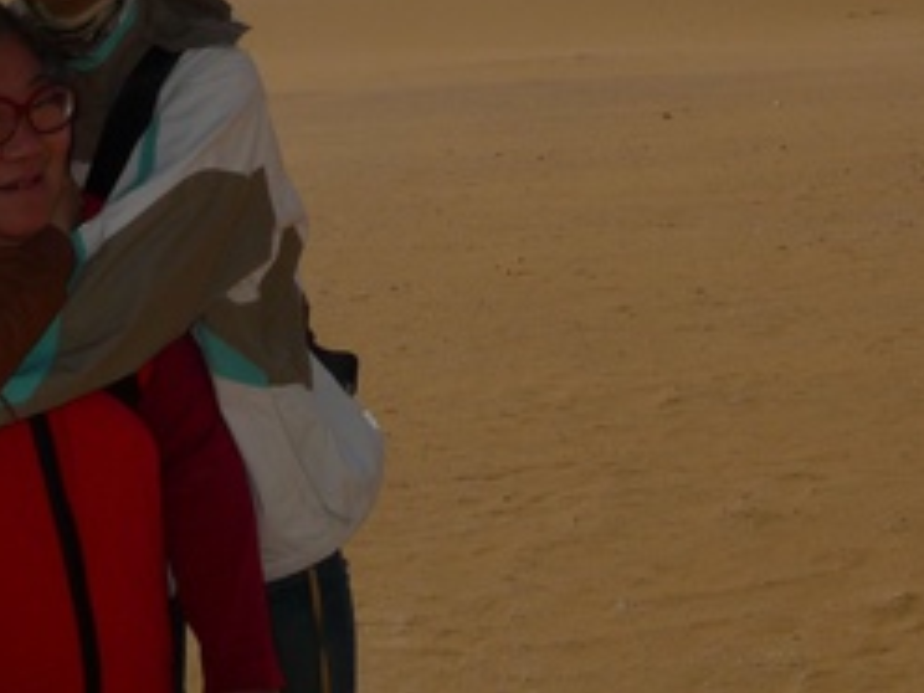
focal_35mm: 58
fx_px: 1548
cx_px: 481
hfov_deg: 33.2
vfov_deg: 23.2
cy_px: -134
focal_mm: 5.1
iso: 100
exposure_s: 1/800
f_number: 8
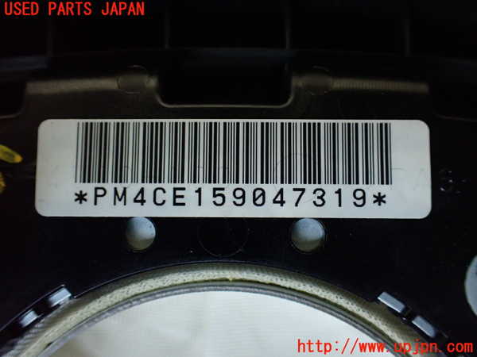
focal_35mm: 30
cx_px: 238
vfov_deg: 46.8
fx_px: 413
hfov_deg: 60.0
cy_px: 178
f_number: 2.3
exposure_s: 1/60
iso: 800
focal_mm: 5.4
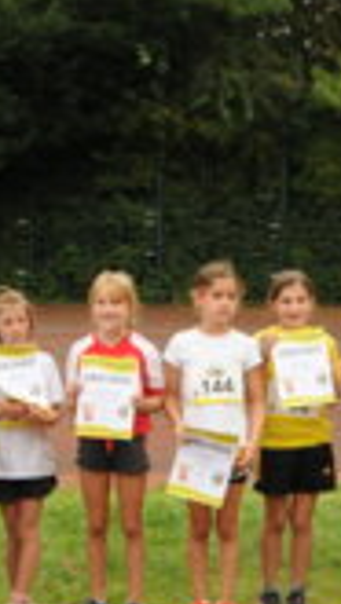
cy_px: 351
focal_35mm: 99
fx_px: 1589
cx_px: 136
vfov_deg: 21.5
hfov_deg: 12.2
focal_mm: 26
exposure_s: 1/250
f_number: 8
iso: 800
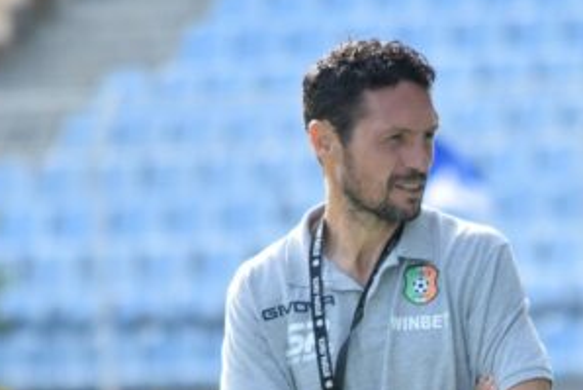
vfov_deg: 1.3
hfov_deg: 2.0
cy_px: 402
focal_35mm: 1051
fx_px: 17028
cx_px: 403
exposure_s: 1/800
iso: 800
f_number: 5.6
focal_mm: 300
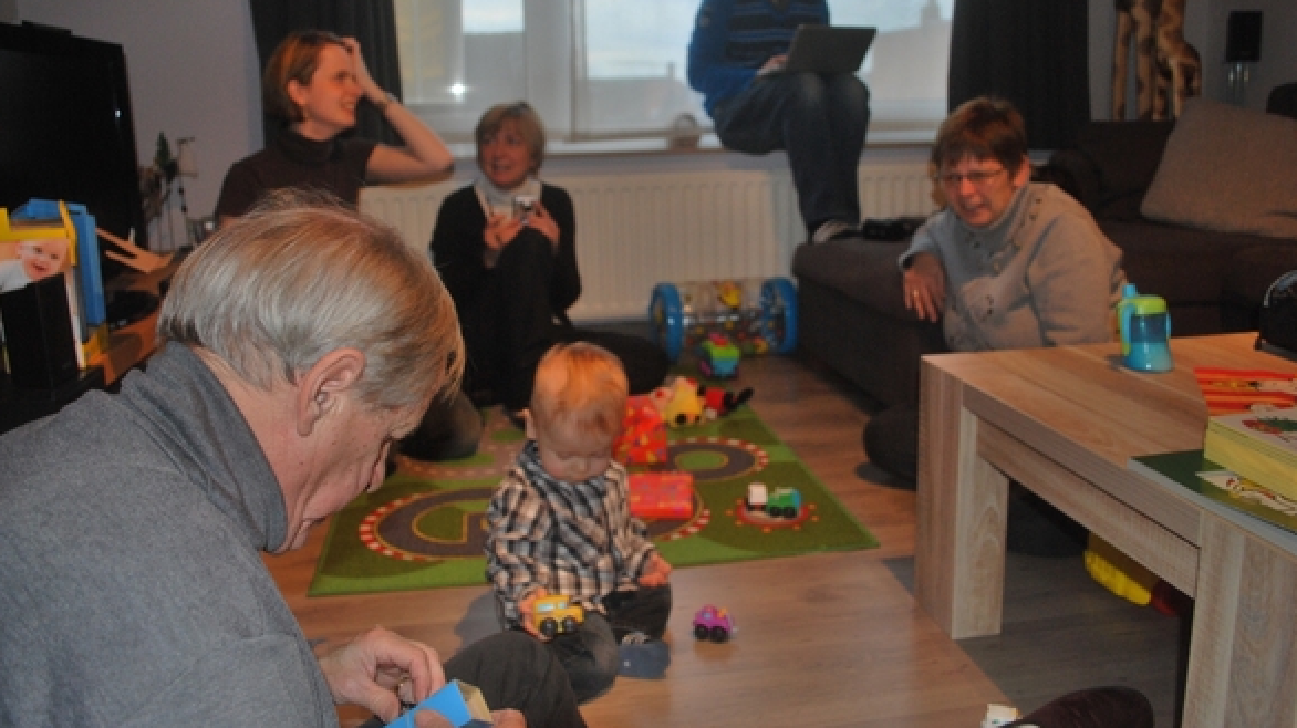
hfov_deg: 66.1
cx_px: 640
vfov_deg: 40.0
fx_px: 997
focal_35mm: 29
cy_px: 295
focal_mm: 18
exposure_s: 1/60
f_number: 3.5
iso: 200
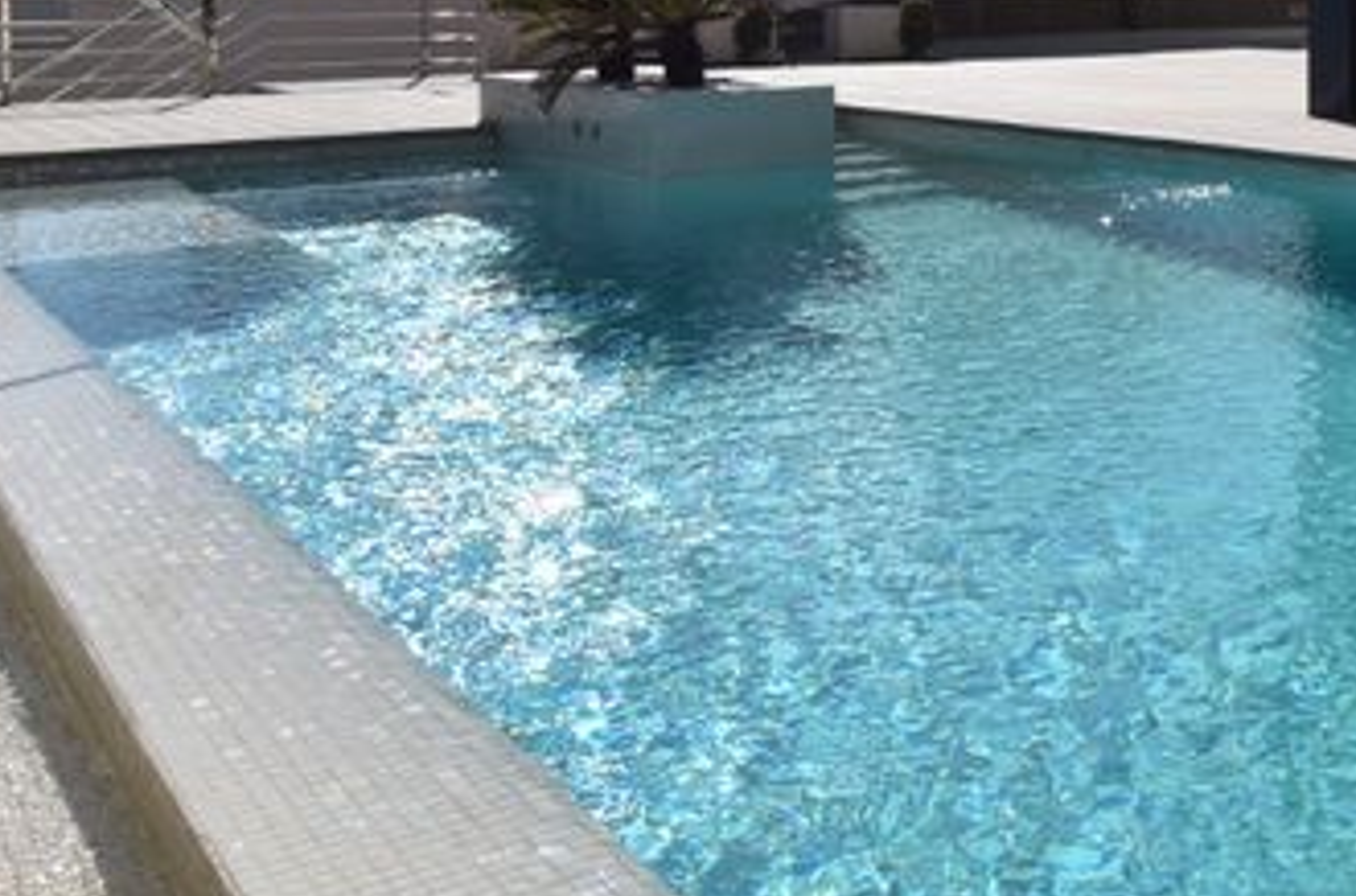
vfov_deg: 28.9
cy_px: -14
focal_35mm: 43
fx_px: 1615
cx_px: 1329
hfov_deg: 40.4
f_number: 9
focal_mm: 10
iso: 200
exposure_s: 1/1000
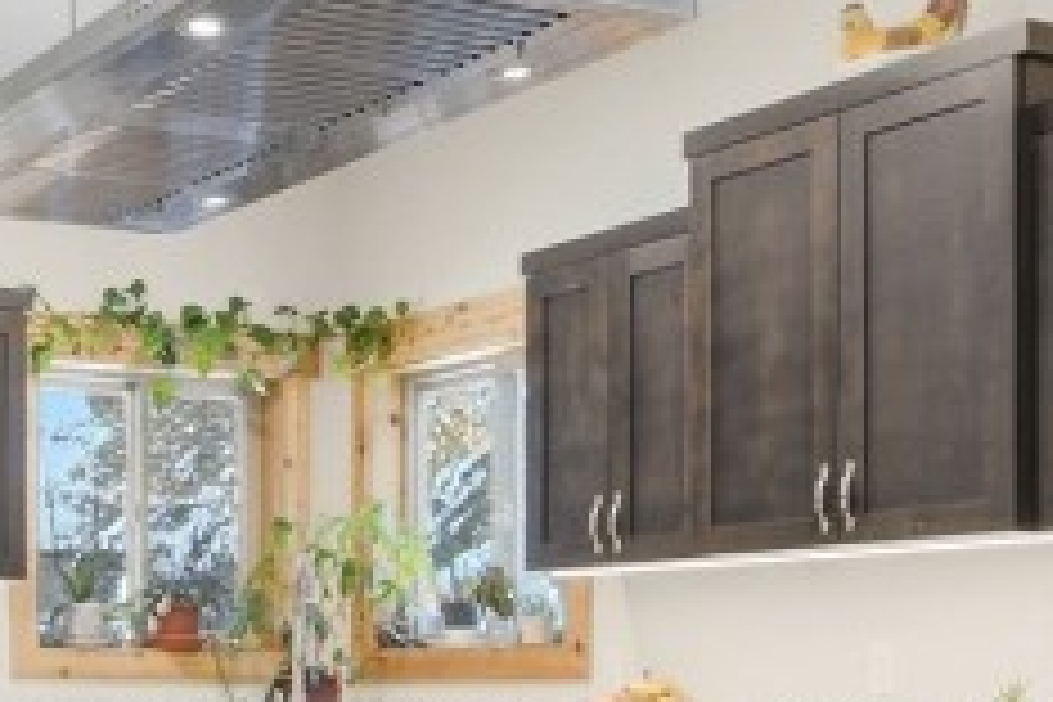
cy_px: 693
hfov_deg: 27.0
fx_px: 2018
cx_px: -90
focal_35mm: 69
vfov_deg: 19.2
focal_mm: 14
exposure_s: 1/2000
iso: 1600
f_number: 4.5
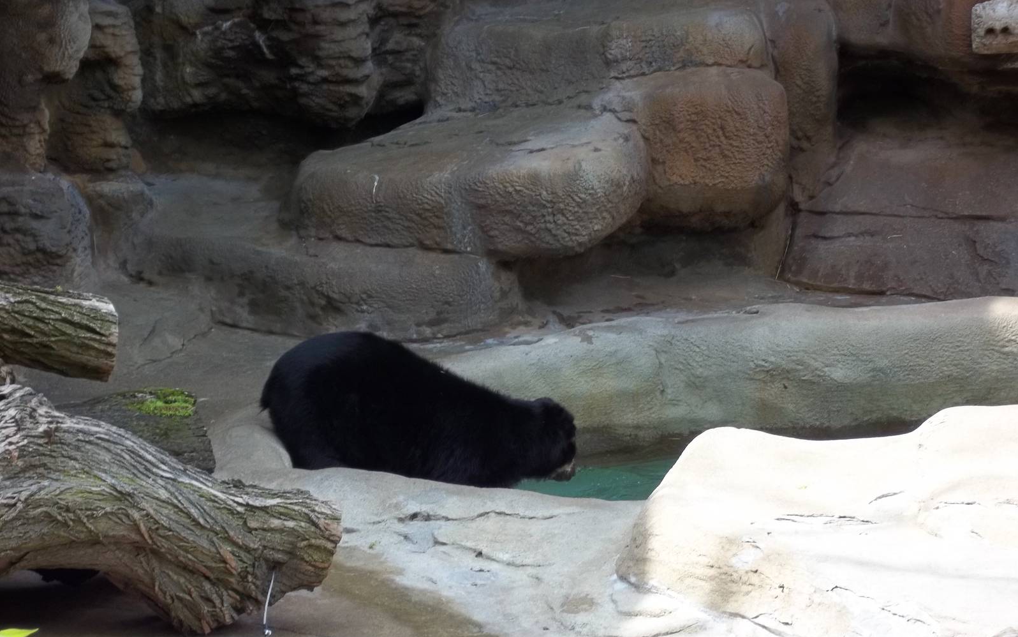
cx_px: 510
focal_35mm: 102
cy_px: 362
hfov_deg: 20.4
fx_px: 2830
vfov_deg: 12.8
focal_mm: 17.1
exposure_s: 1/80
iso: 64
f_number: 5.2
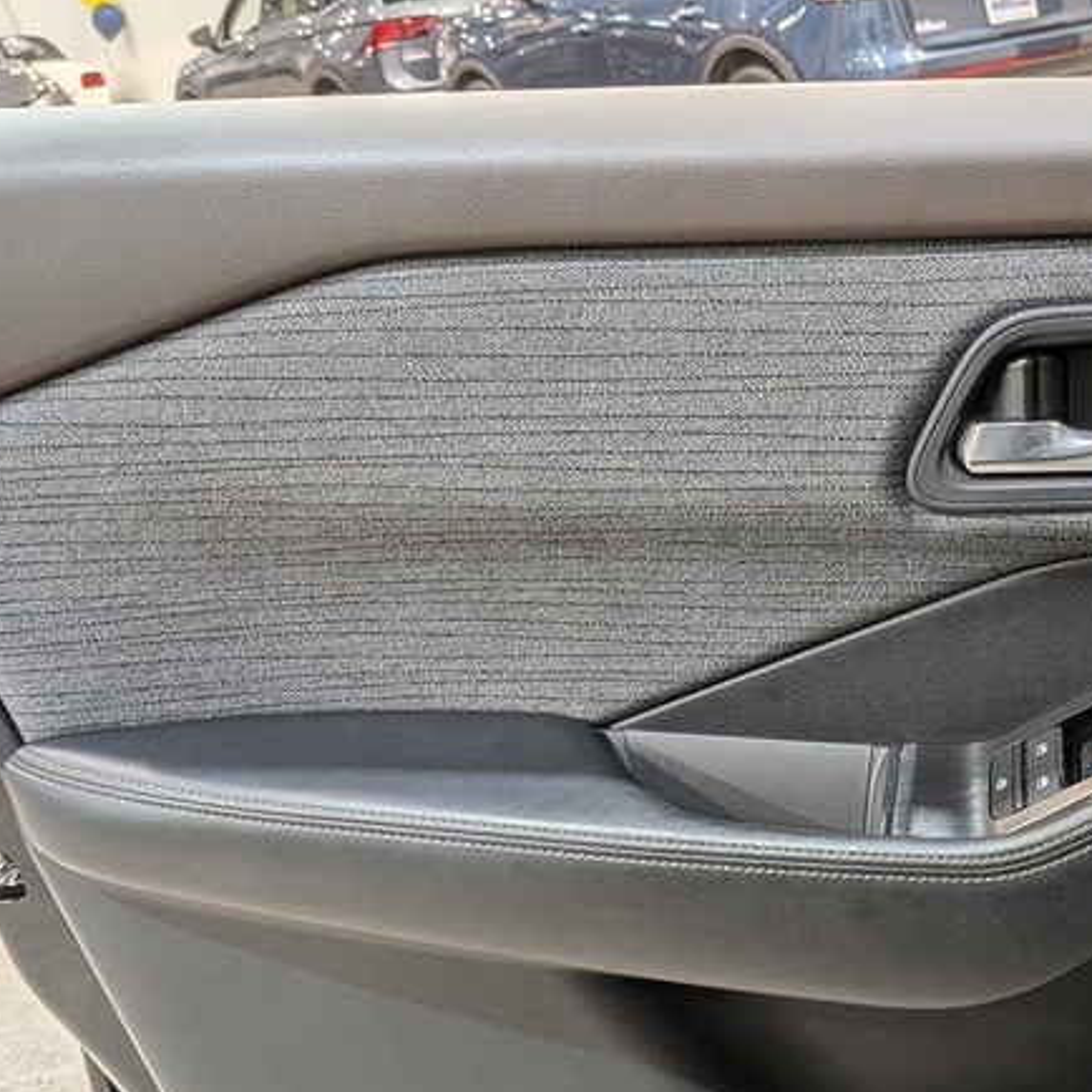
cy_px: 863
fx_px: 1785
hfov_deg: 32.5
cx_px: 966
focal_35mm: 50
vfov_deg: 33.1
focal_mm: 4.53
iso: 29
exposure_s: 1/179
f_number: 1.7
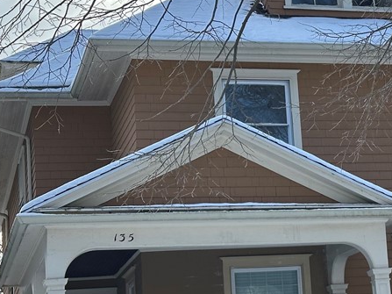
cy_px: 158
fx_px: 1245
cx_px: 394
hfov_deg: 17.5
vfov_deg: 13.5
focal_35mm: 110
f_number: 1.78
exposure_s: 1/2597
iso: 64
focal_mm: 6.86
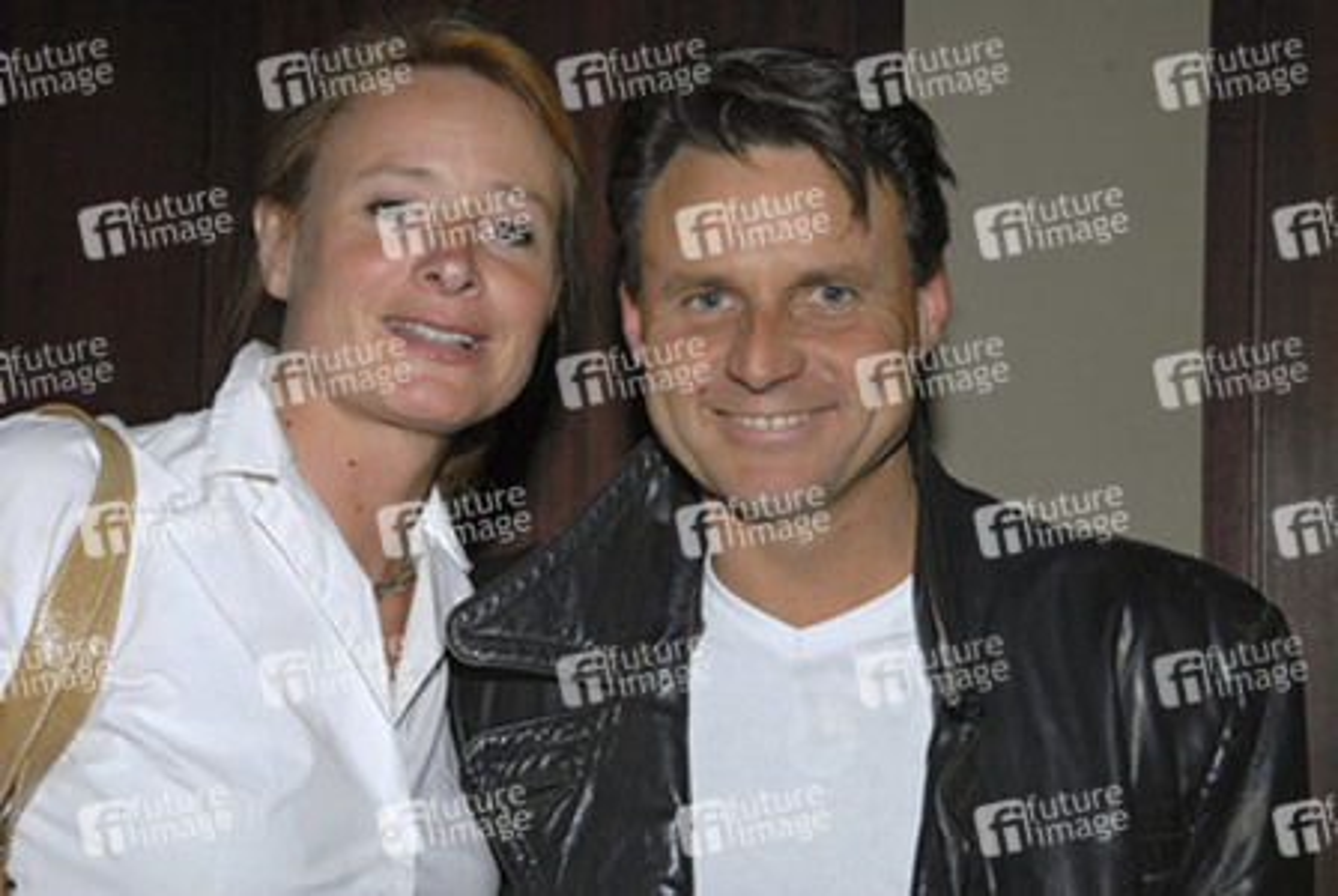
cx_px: 669
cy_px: 448
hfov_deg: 30.5
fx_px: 2456
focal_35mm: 66
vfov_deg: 20.7
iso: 400
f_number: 9
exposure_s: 1/40
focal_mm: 44
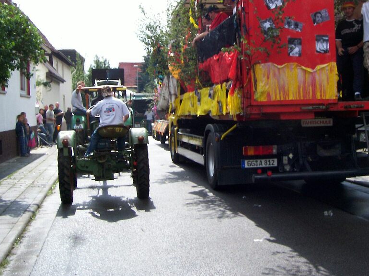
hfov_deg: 36.0
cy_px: 75
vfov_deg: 27.2
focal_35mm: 53
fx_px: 565
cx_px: 227
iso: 80
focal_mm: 5.6
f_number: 5.1
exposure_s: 1/360
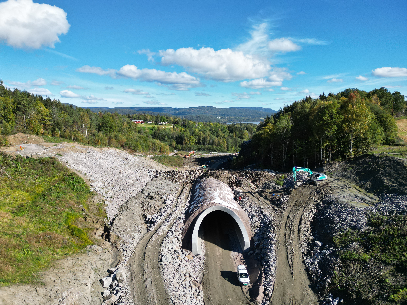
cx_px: 204
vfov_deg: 56.8
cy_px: 152
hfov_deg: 71.6
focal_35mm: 24
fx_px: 282
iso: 130
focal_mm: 6.72
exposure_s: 1/2500
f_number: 1.7
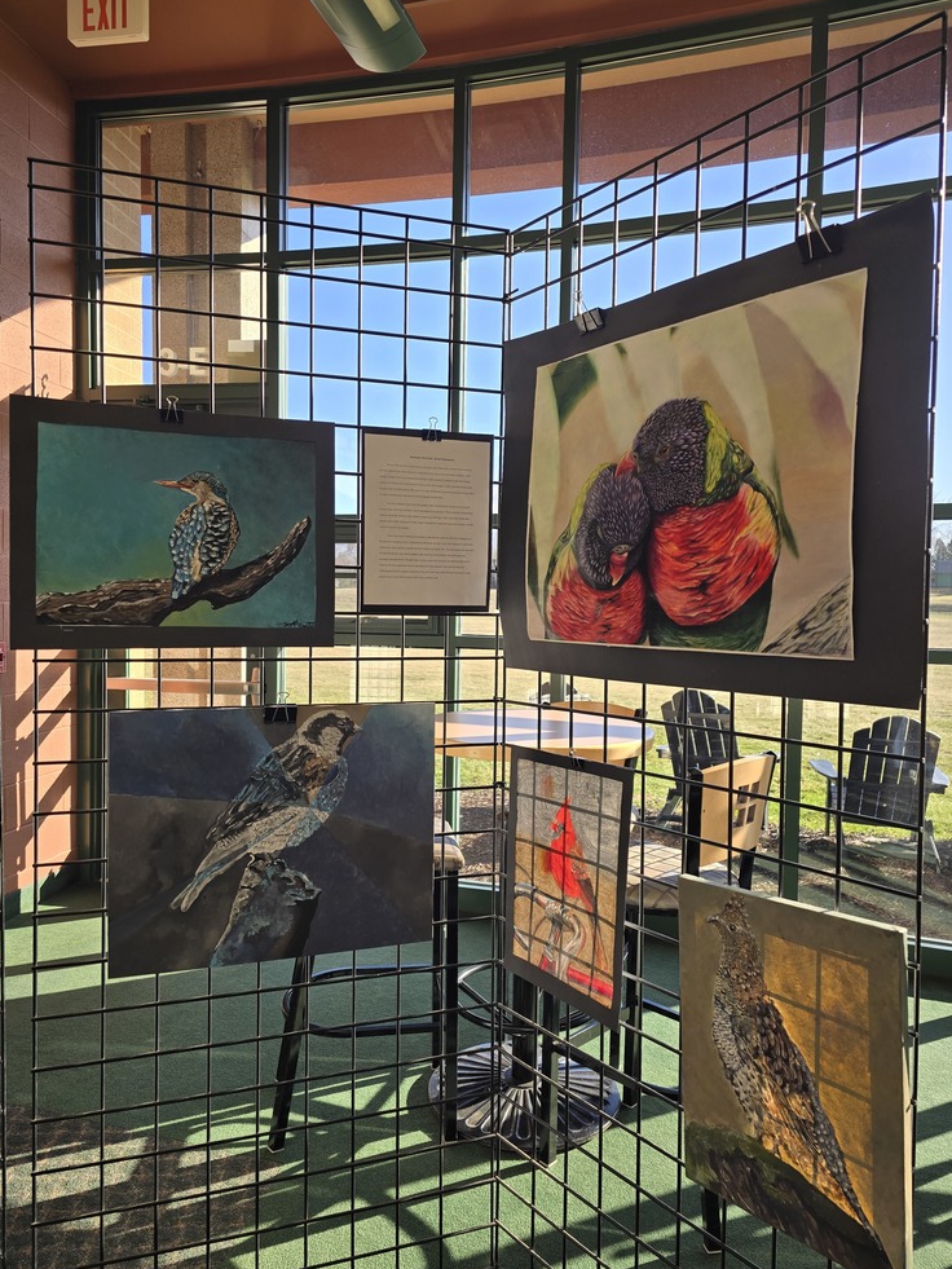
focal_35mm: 24
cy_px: 647
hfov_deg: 56.8
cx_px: 486
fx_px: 880
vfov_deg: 71.6
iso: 20
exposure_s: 1/180
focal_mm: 6.3
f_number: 1.7
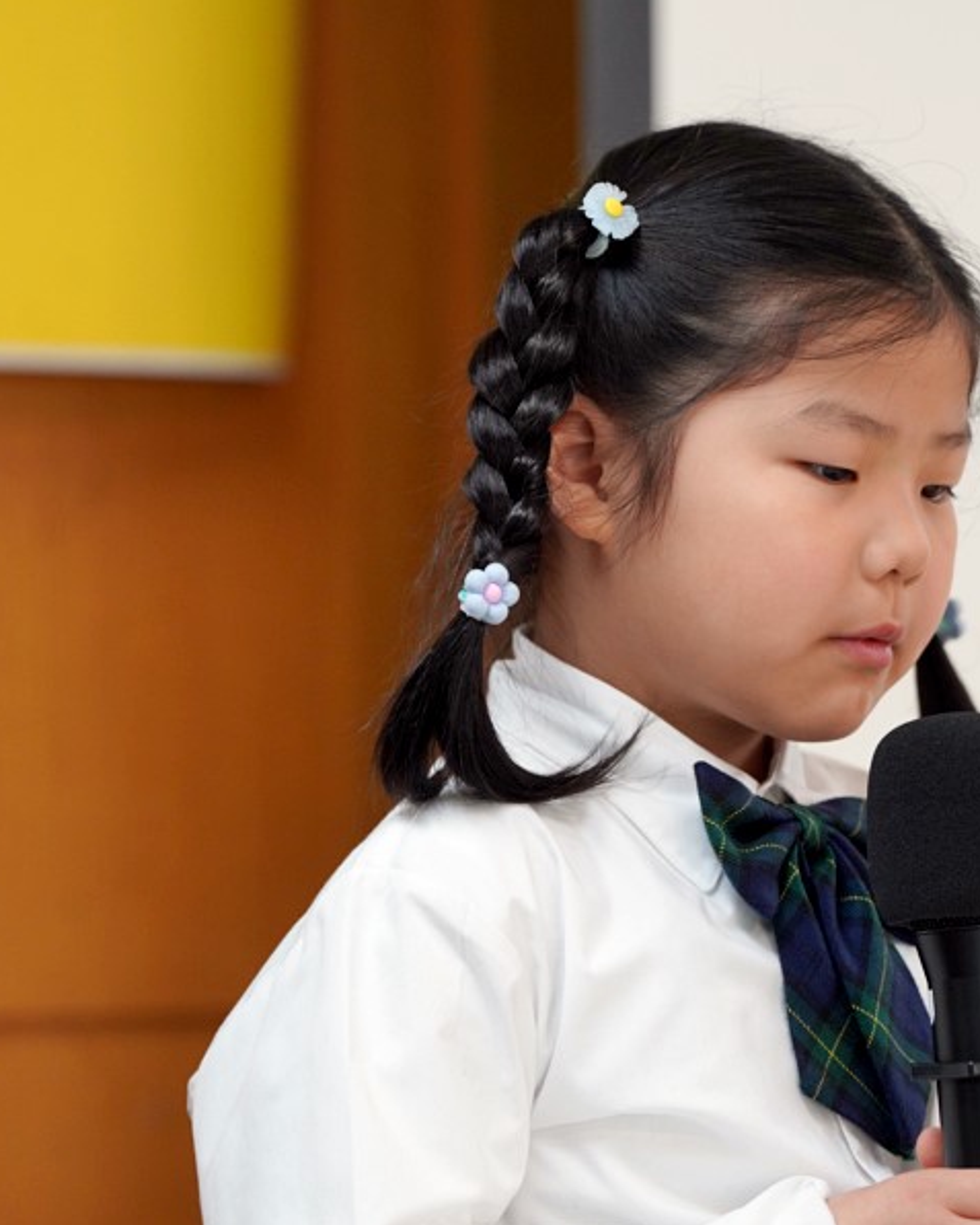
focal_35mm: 262
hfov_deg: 5.9
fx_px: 9496
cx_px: 635
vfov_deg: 7.4
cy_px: 615
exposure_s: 1/200
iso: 1250
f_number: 4
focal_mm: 185
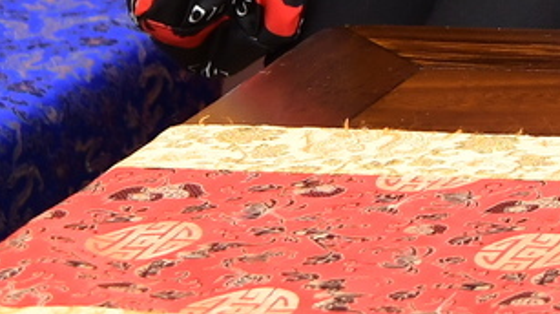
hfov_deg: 6.8
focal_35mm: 287
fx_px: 4258
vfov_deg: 3.9
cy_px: -1042
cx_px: 1707
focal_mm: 35
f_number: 4.5
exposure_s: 1/200
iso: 800
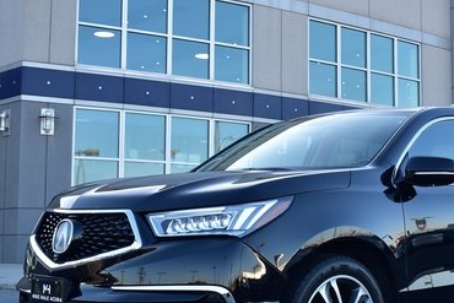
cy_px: 166
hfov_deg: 30.6
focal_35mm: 65
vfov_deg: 21.0
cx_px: 328
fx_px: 818
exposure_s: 1/125
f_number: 5.6
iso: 100
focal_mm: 25
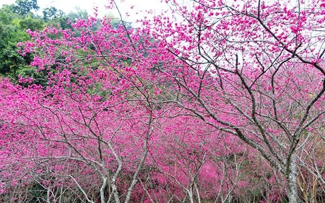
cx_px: 166
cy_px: 118
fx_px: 292
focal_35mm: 33
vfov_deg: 38.2
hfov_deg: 58.1
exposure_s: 1/80
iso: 125
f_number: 3.2
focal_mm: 9.02
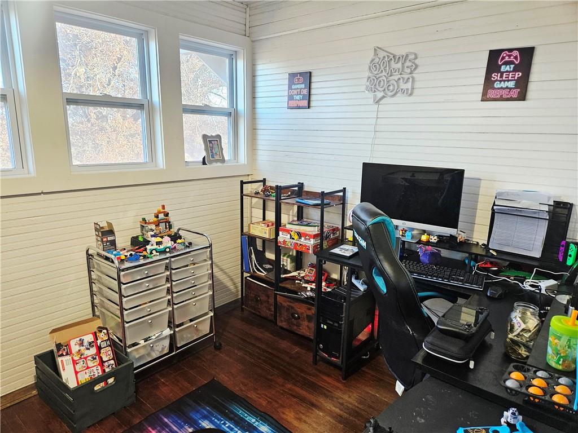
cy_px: 216
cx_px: 289
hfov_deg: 73.9
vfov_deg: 58.9
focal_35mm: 23
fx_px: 384
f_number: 1.8
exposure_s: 1/120
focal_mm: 5.4
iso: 200
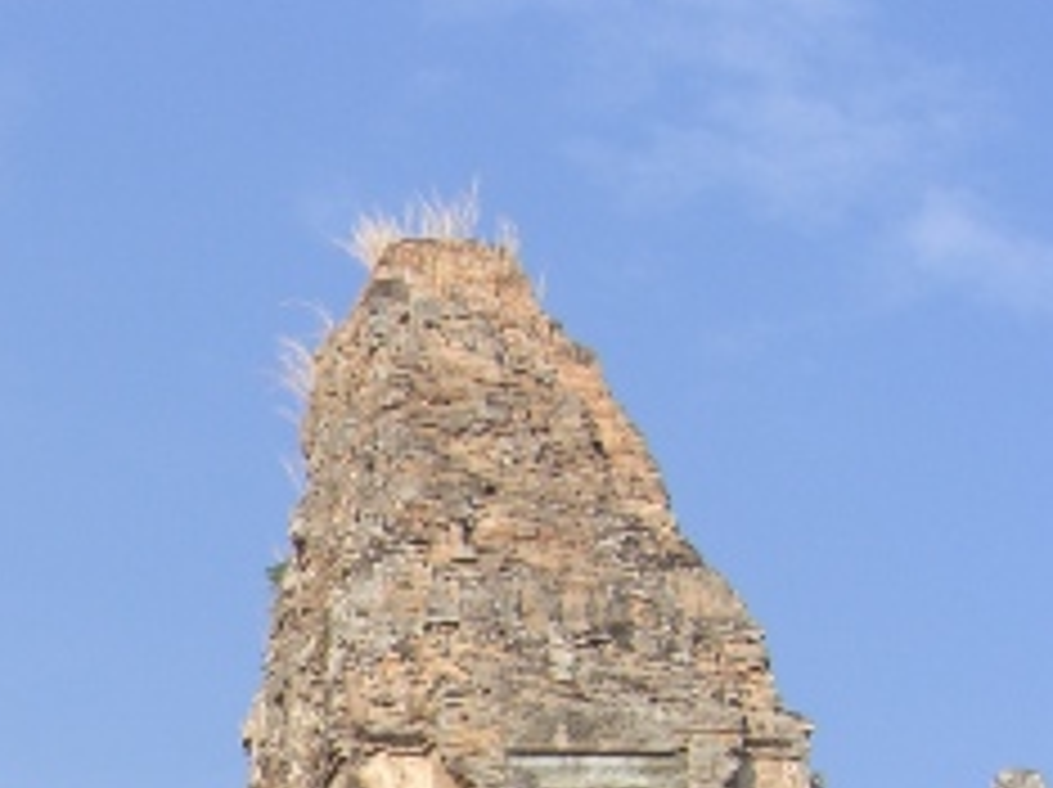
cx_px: -369
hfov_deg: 17.6
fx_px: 3160
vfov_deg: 13.6
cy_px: 1049
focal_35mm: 104
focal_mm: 7.9
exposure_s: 1/500
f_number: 4
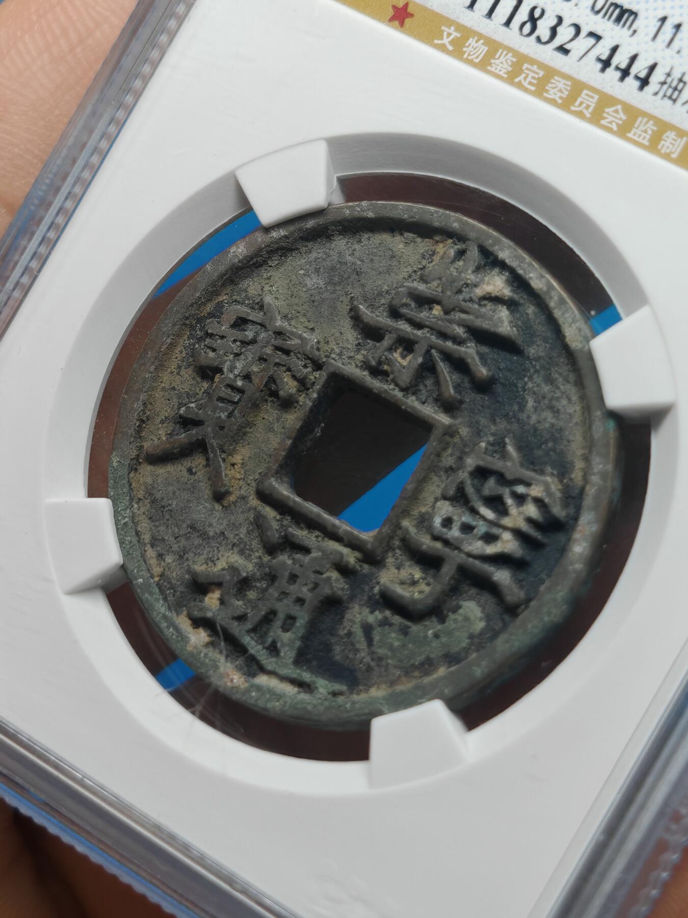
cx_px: 344
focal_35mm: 95
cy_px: 459
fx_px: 2518
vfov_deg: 20.7
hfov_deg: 15.6
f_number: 1.6
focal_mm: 7.62
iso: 50
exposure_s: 1/160
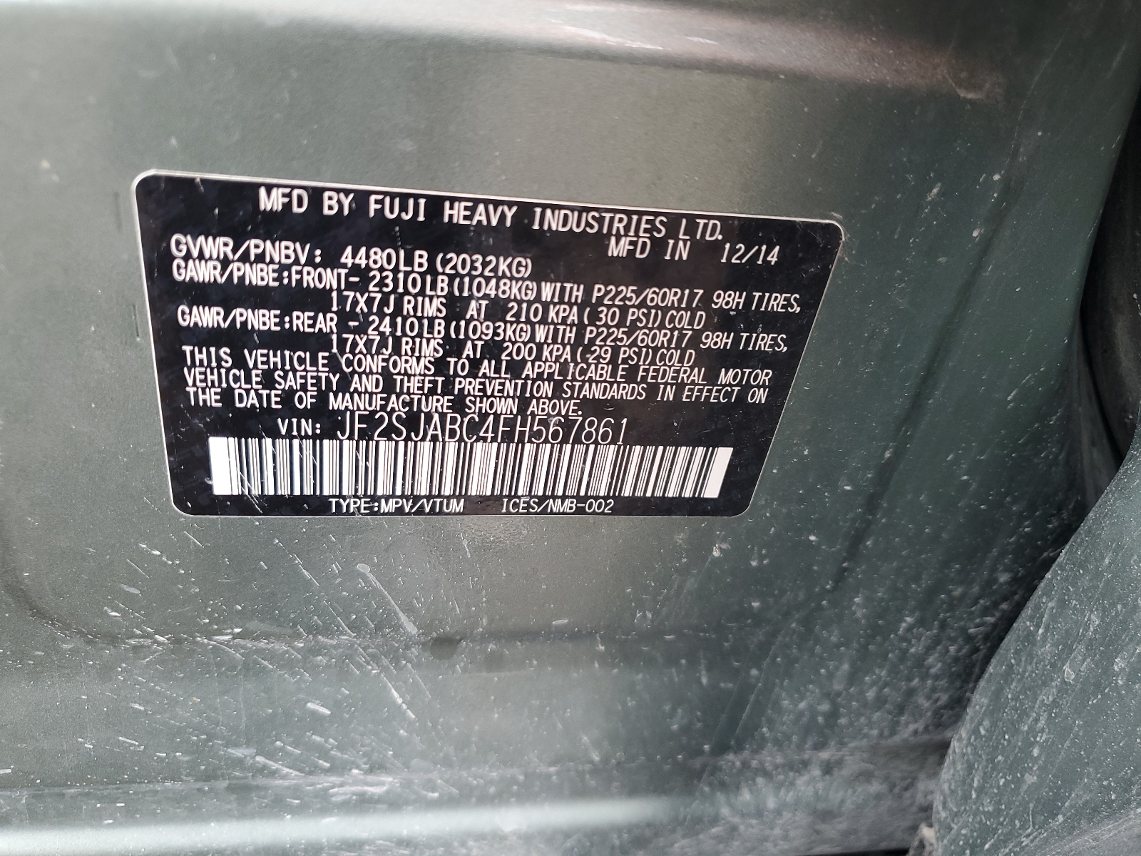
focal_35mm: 26
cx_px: 570
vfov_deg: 53.1
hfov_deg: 67.3
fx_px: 857
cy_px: 428
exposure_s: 1/60.2
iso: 59
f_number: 1.5
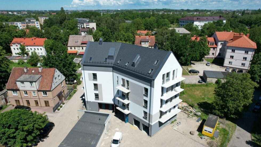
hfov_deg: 76.3
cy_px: 84
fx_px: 166
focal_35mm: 24
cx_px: 132
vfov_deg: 47.5
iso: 100
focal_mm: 8.38
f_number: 2.8
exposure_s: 1/2500
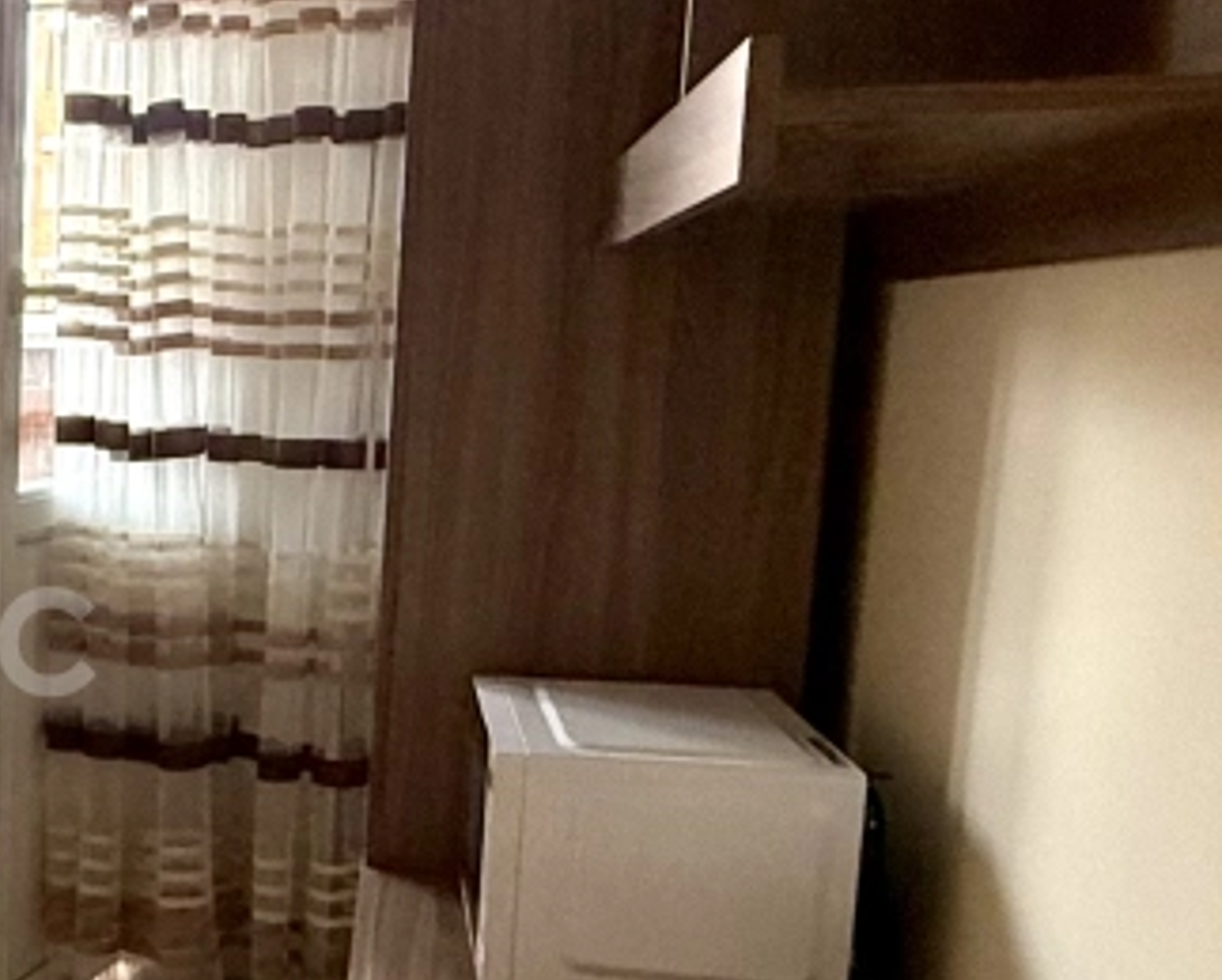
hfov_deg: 29.1
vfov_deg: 28.5
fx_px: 1919
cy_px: 645
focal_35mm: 53
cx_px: -340
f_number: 2.2
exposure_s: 1/99
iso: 250
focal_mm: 2.22
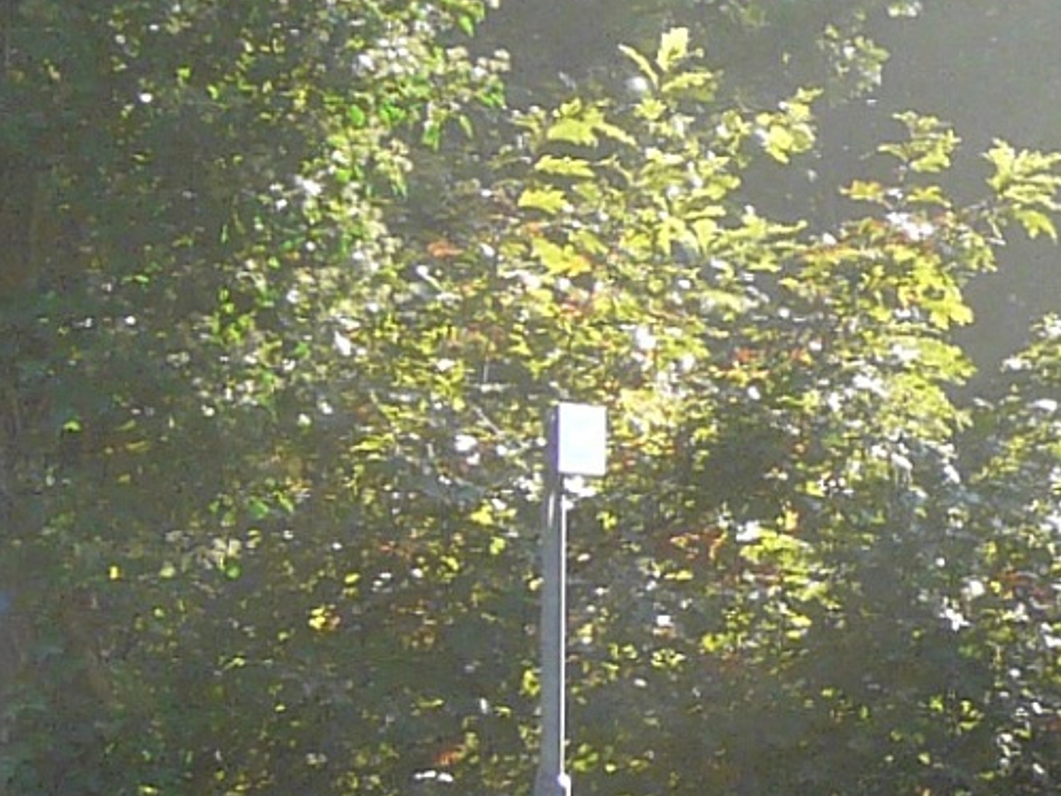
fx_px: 7540
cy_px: 48
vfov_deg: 6.0
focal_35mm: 246
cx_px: 3073
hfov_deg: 7.2
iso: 100
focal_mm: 6.7
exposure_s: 1/125
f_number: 4
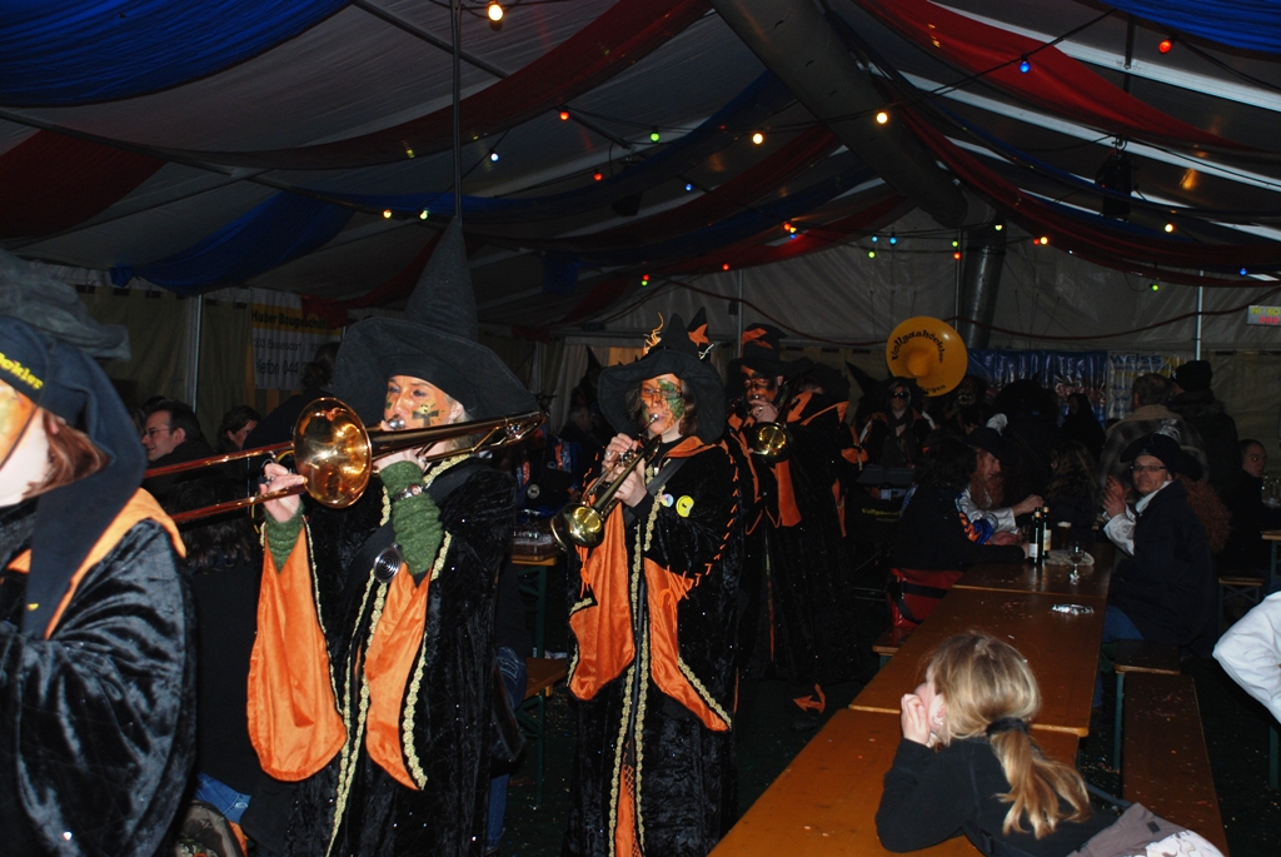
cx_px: 640
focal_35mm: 46
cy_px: 428
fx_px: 1656
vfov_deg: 29.0
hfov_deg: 42.3
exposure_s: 1/60
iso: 200
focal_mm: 31
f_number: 4.2
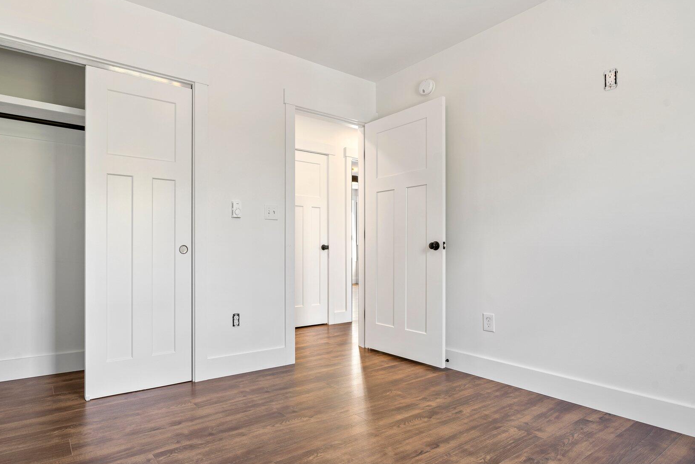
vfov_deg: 61.9
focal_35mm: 20
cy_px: 245
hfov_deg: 83.4
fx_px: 386
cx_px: 296
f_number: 9
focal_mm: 16
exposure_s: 1.3
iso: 50
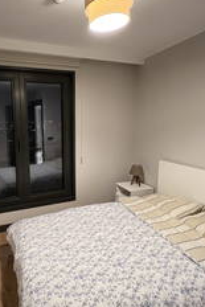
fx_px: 179
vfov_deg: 81.2
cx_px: 53
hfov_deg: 56.8
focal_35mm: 21
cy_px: 151
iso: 800
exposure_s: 1/33
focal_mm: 1.57
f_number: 1.8
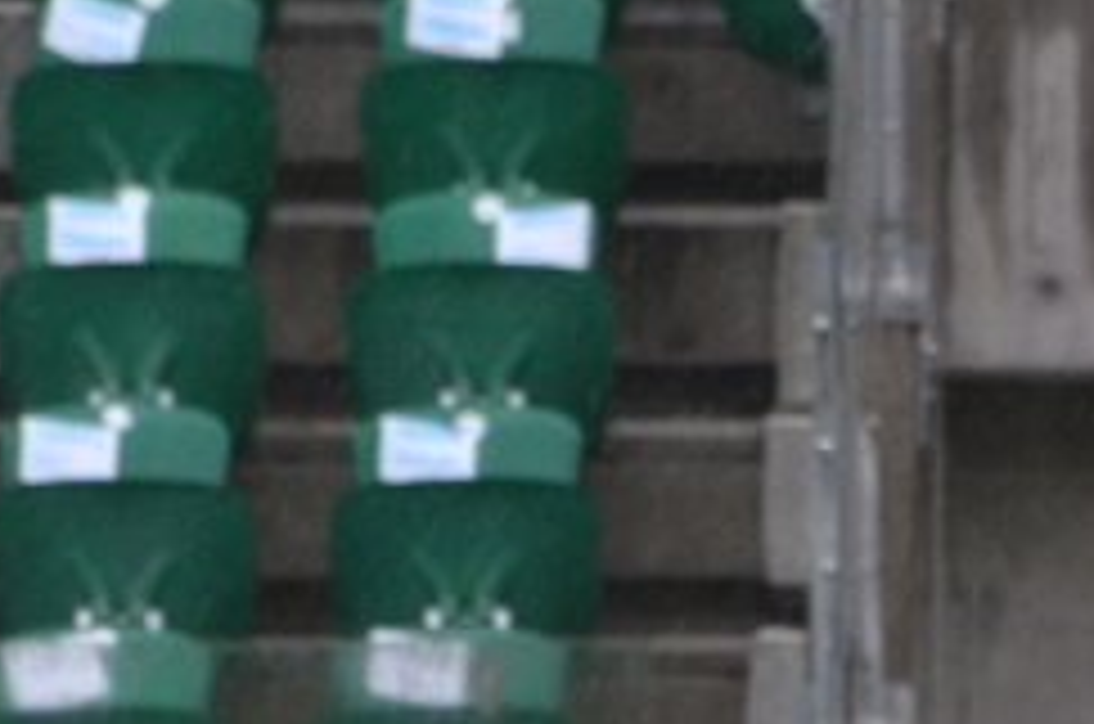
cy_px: 1194
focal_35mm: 1778
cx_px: 2053
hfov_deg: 1.2
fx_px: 53925
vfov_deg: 0.8
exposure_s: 1/250
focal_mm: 240
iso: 500
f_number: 7.1
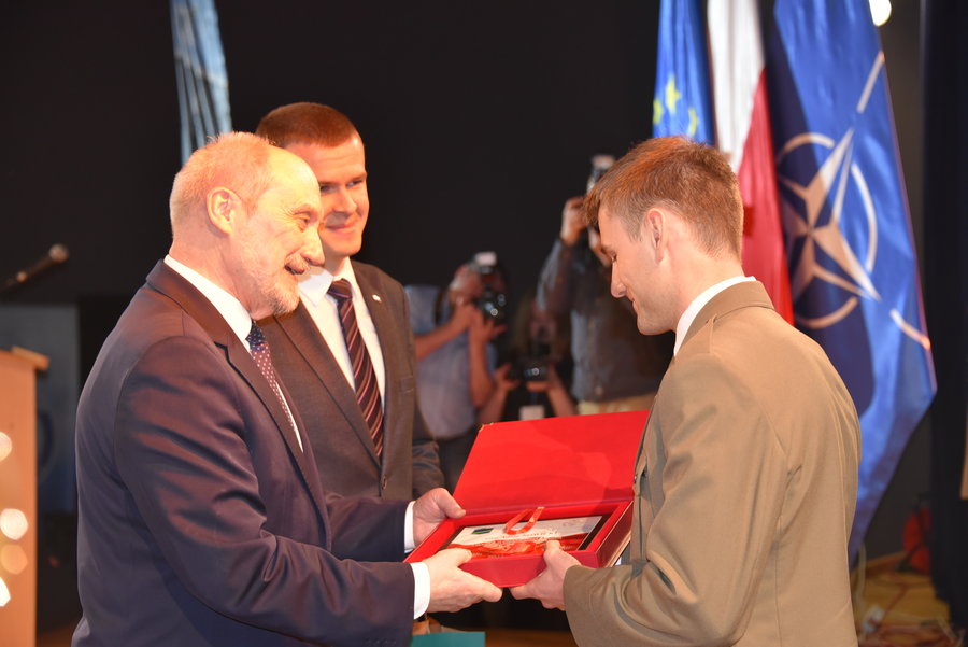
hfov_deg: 23.9
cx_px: 484
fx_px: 2287
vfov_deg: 16.1
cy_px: 324
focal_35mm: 85
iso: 2200
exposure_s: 1/60
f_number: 5
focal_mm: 85
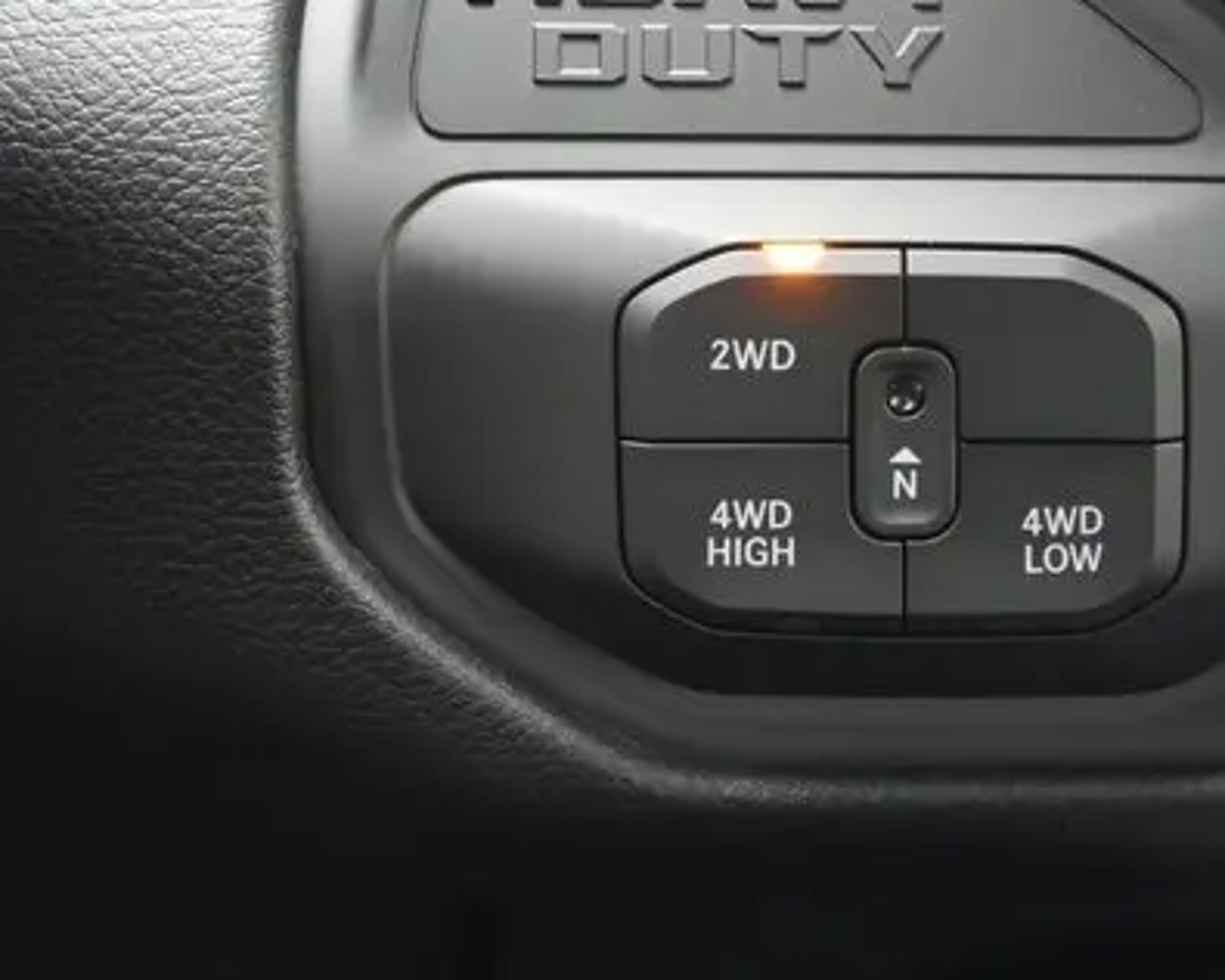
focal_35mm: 114
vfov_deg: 13.5
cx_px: 961
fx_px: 4133
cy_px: 262
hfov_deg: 16.7
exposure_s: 1/30
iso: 3200
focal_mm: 36
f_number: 5.5
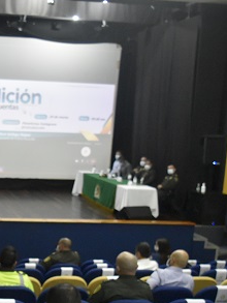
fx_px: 542
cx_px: -39
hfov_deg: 22.0
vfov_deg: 31.0
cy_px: 199
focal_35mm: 62
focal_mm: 21
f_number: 3.8
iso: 5600
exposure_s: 1/60
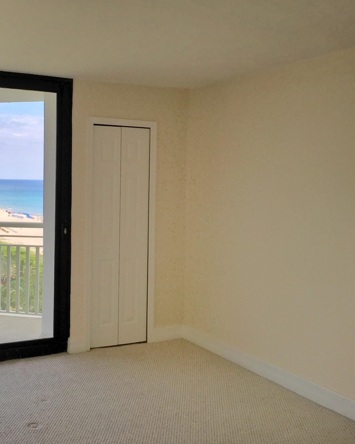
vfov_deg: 42.9
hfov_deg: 34.6
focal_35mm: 43
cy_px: 202
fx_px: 565
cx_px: 122
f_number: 2.2
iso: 32
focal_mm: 4.15
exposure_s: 1/243
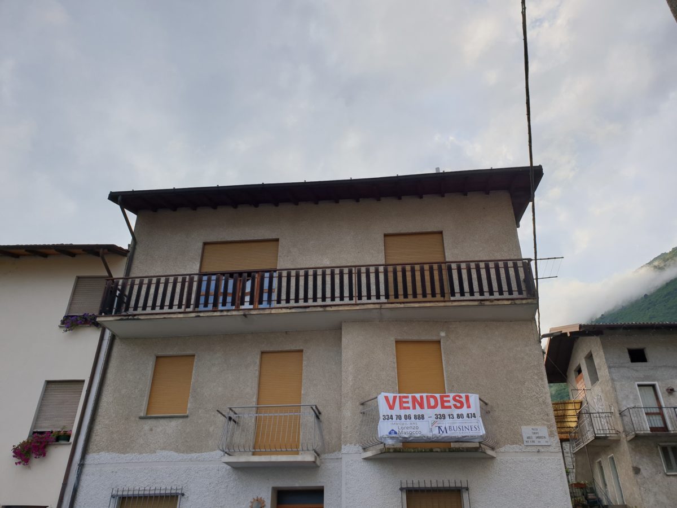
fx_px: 508
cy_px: 254
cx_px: 338
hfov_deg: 67.3
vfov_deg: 53.1
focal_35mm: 26
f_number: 2.4
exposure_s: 1/500
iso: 50
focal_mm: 4.3
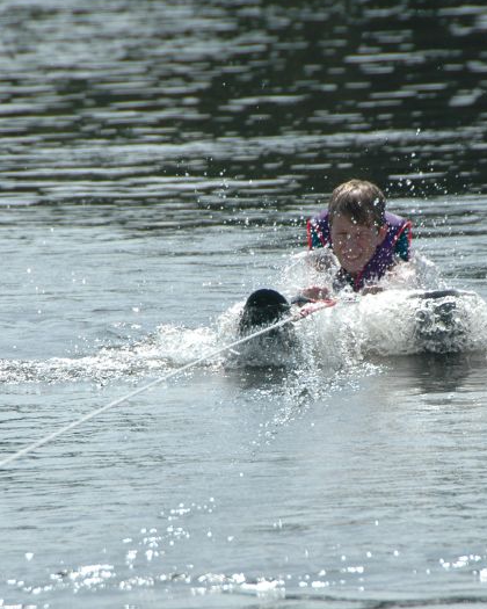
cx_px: 300
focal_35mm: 548
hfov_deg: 2.8
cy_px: 396
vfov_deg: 3.5
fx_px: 9873
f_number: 6.3
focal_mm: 200
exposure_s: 1/640
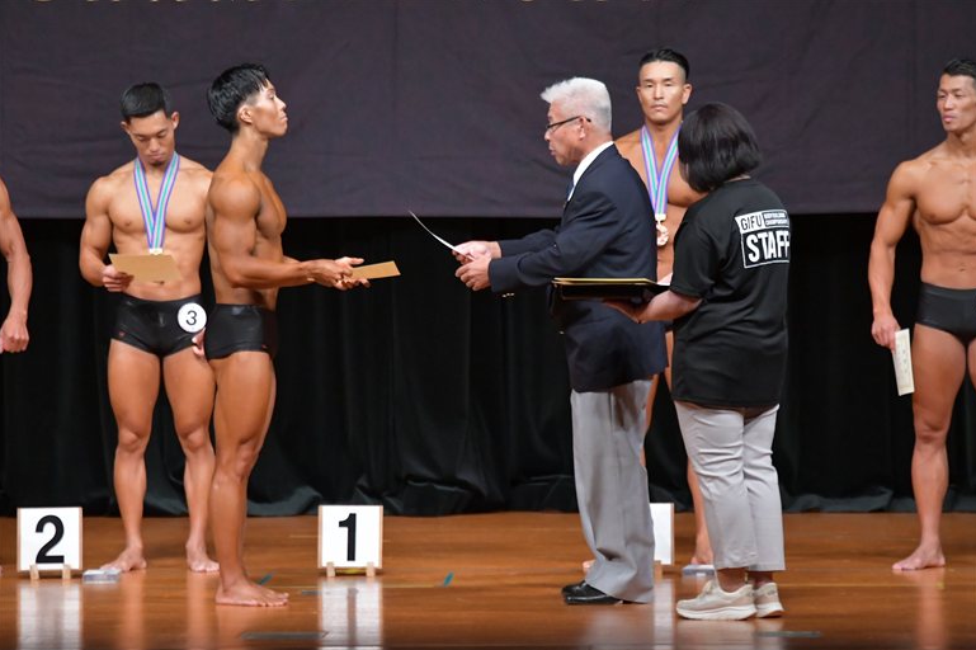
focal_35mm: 257
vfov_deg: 5.3
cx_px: 489
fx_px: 6964
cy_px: 326
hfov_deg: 8.0
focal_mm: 170
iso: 5000
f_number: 5.6
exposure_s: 1/400
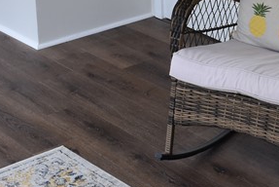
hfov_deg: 19.2
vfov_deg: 12.9
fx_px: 791
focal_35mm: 102
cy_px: -72
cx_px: 305
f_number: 6.3
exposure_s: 1/125
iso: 400
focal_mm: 18
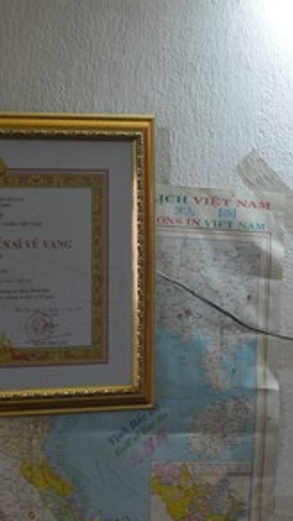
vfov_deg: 13.4
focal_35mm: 160
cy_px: 259
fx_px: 2206
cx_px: 197
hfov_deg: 7.6
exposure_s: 1/15
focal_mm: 55
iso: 1100
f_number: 5.6
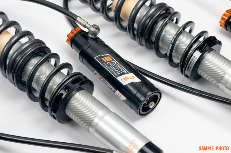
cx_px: 116
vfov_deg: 17.5
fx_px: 500
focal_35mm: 78
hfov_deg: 26.0
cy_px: 76
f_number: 9
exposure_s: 1/15
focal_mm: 52
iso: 100
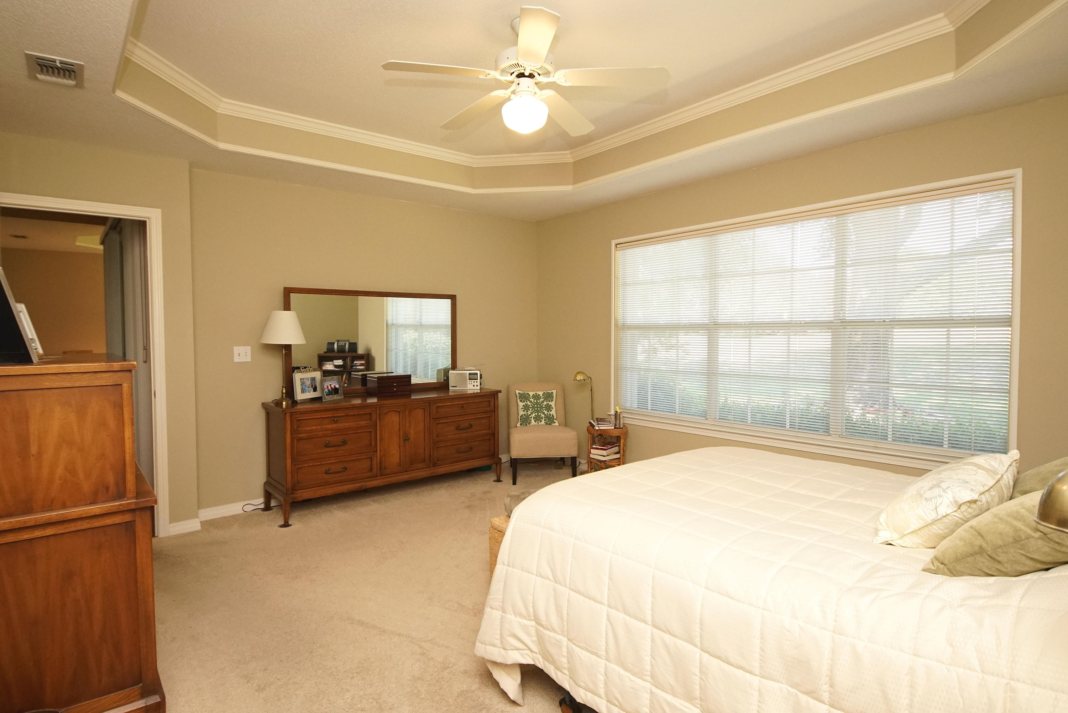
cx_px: 534
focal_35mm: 18
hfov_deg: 90.0
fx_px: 534
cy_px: 356
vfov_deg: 67.4
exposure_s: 1/160
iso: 1600
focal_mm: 12
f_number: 4.5
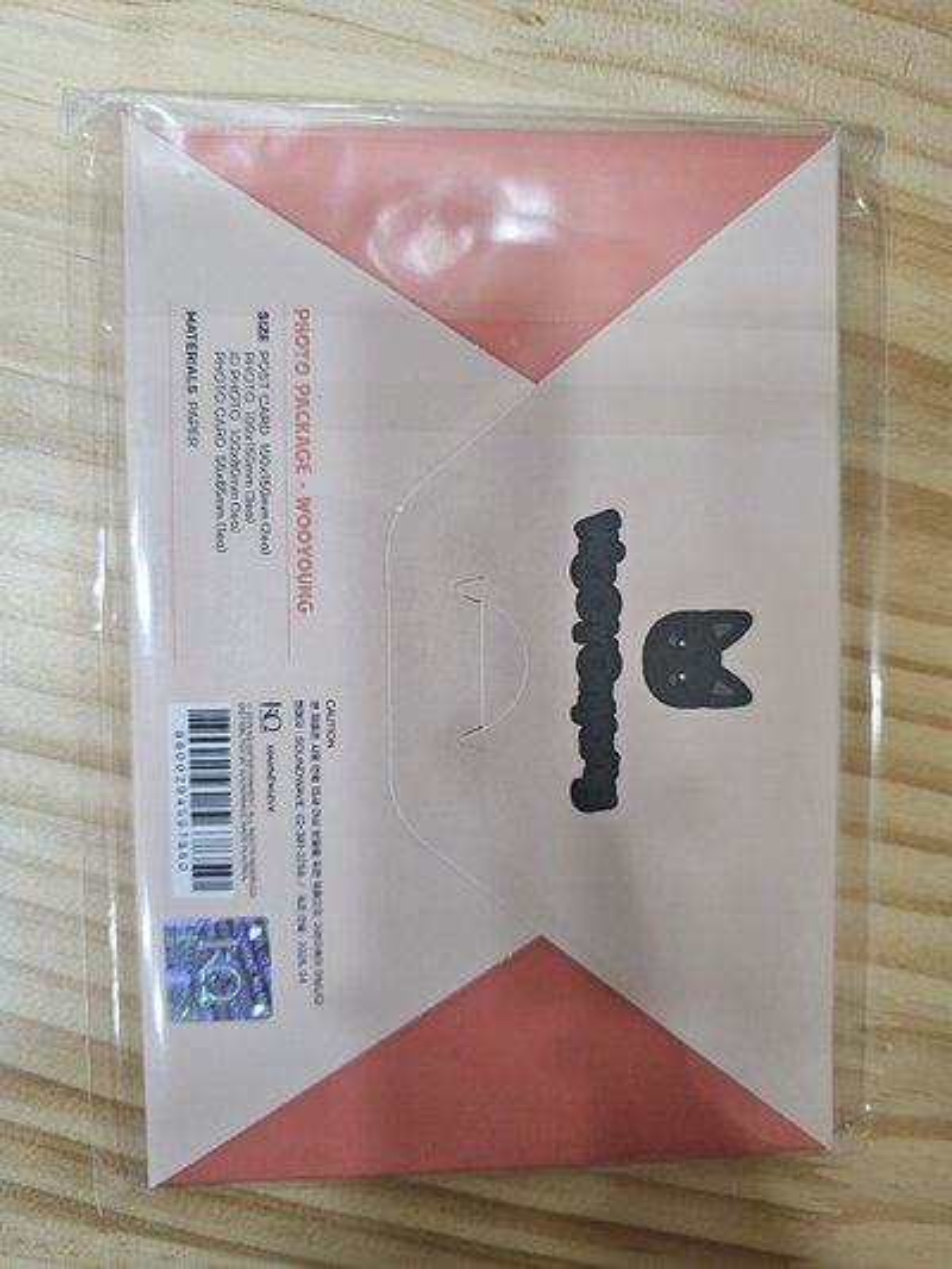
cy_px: 634
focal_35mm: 23
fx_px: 843
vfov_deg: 73.9
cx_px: 476
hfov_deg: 58.9
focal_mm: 6.3
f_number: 1.7
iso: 800
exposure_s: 1/120
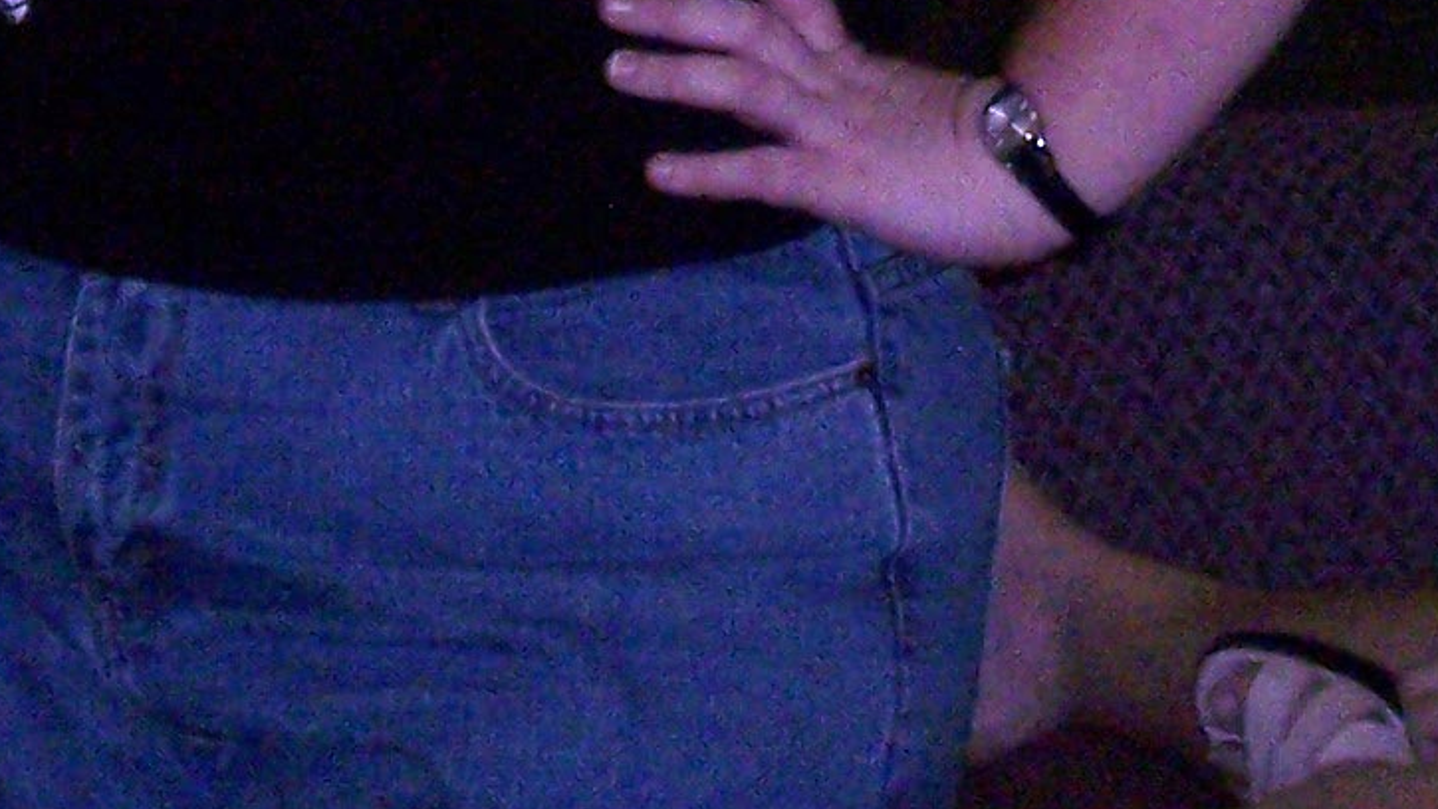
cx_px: 1315
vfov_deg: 2.4
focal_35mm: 502
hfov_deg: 4.3
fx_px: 19143
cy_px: -1174
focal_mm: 24
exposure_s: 1/125
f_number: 4.8
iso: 140
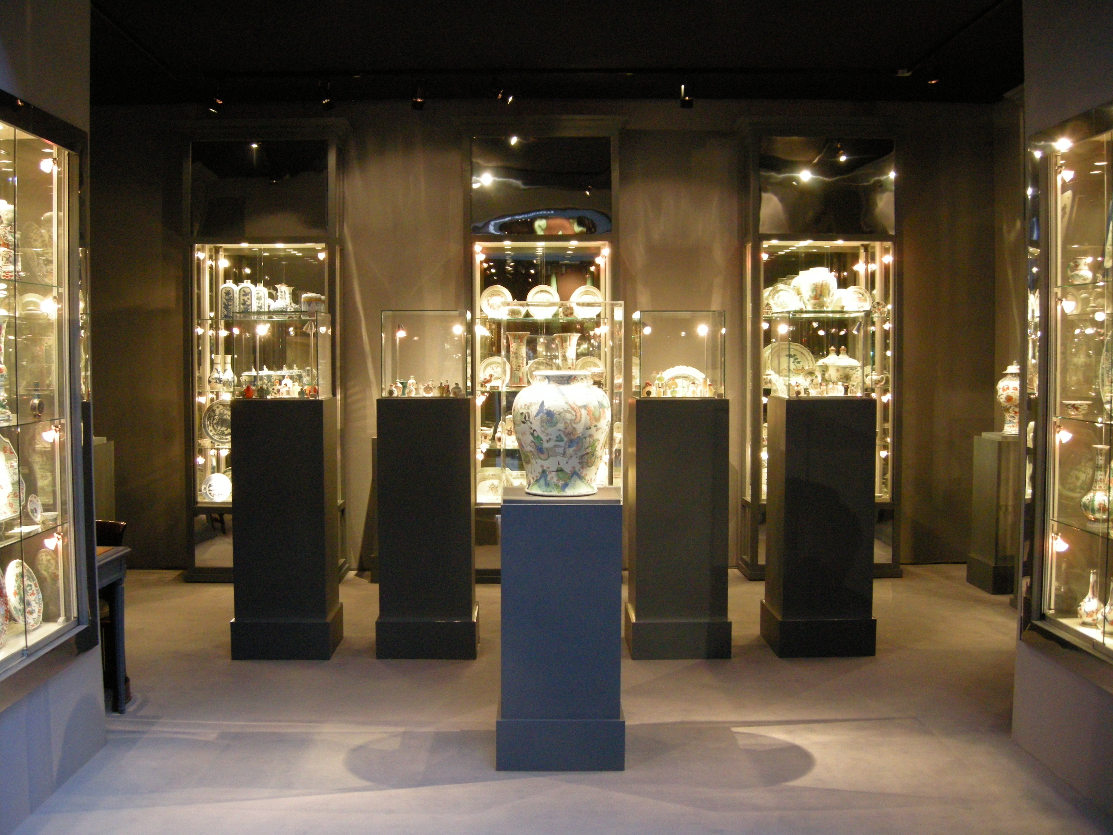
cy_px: 418
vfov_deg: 40.7
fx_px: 1125
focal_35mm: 35
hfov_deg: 52.6
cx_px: 556
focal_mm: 7.5
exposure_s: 1/33
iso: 400
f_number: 2.7
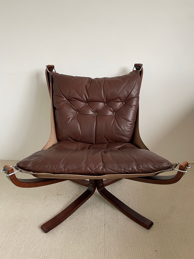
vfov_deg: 67.3
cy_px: 130
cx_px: 97
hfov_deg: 53.1
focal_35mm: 26
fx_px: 194
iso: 125
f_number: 1.6
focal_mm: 4.2
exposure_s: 1/71
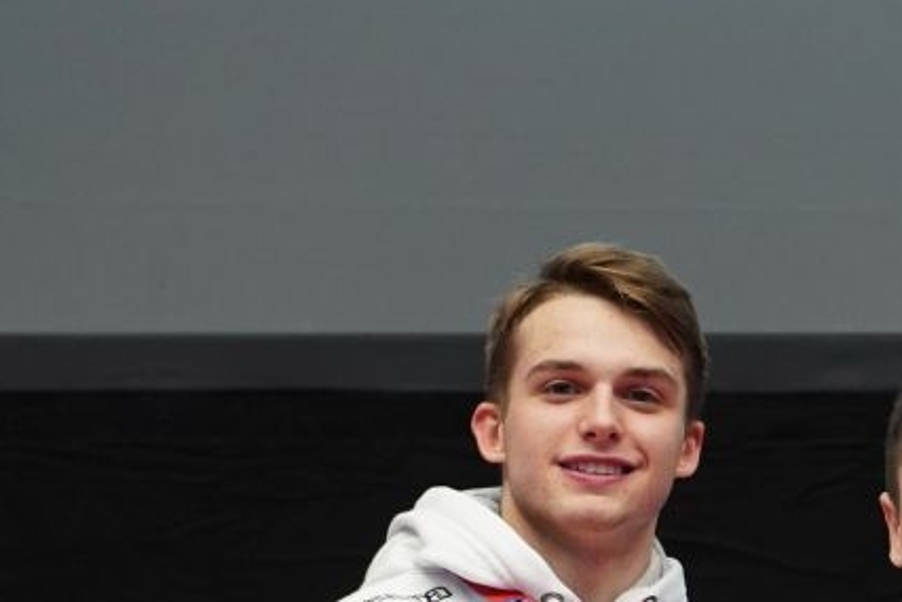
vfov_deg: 3.2
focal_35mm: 430
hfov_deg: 4.8
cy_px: 1261
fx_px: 10777
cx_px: 1145
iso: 1250
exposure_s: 1/320
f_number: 2.8
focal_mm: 102
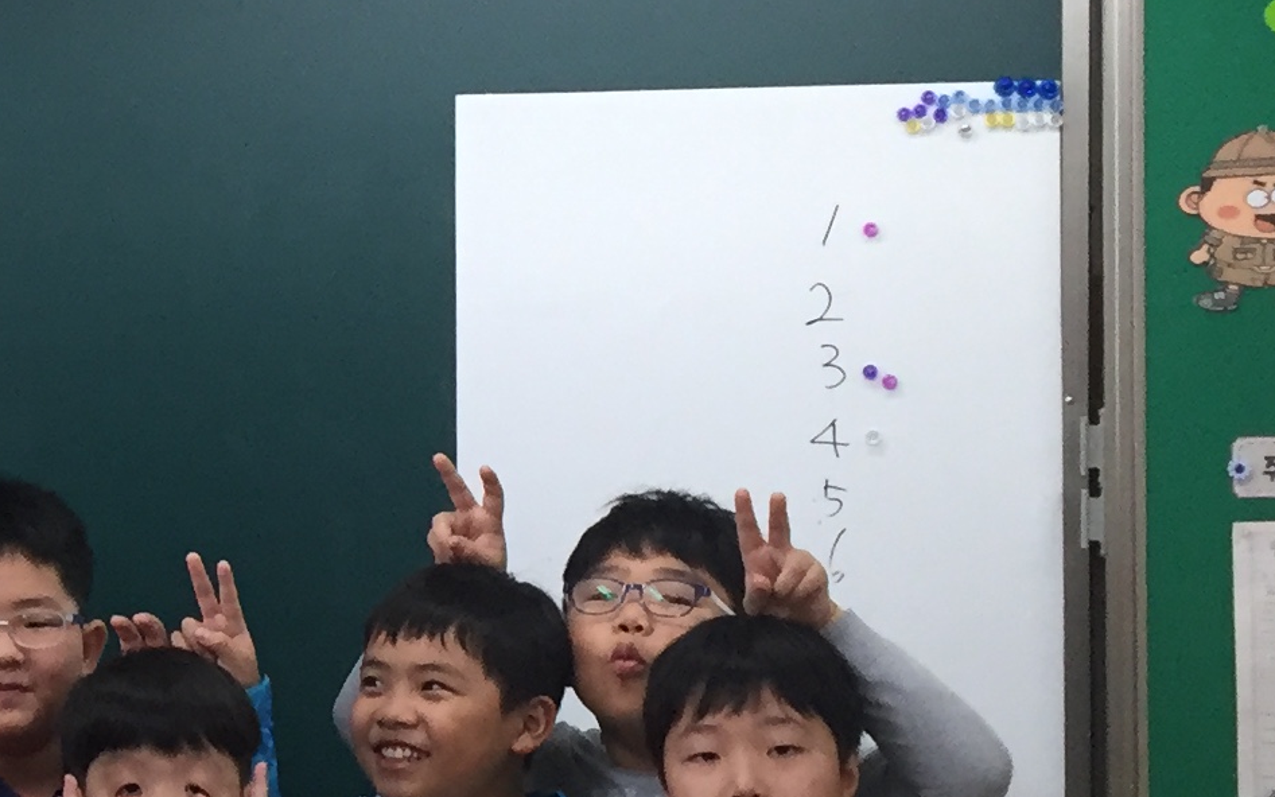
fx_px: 3683
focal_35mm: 106
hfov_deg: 18.2
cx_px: -428
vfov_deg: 12.3
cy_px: 419
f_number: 2.2
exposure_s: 1/30
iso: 50
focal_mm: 4.15
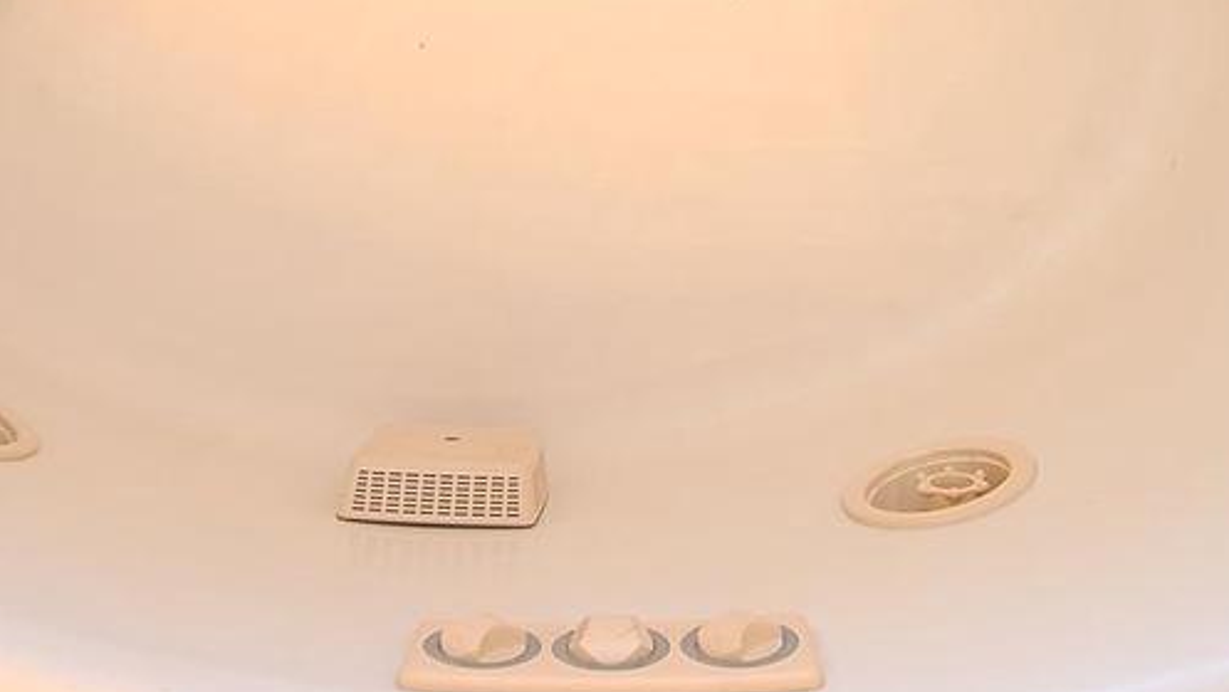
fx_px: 1337
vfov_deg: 25.3
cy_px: -195
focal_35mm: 41
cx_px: 591
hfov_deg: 49.4
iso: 200
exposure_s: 1/60
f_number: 2.2
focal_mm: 2.2
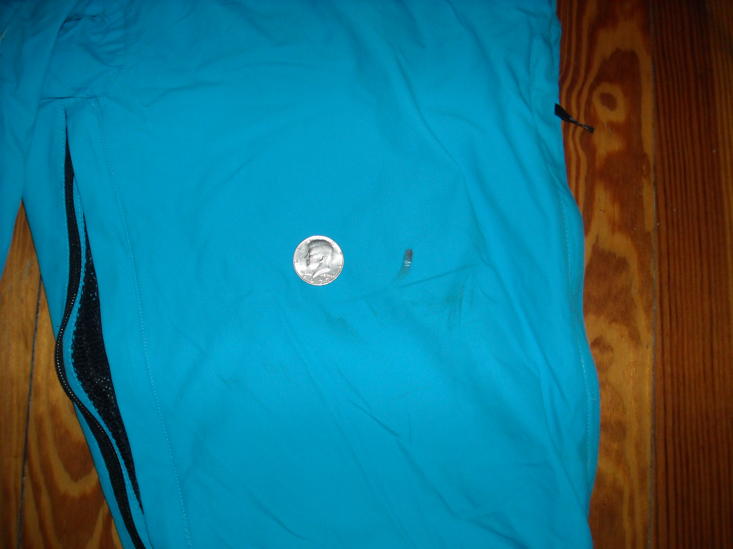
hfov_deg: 52.6
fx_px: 741
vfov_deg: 40.7
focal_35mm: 35
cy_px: 274
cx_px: 366
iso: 200
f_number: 2.8
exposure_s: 1/60
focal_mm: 5.7
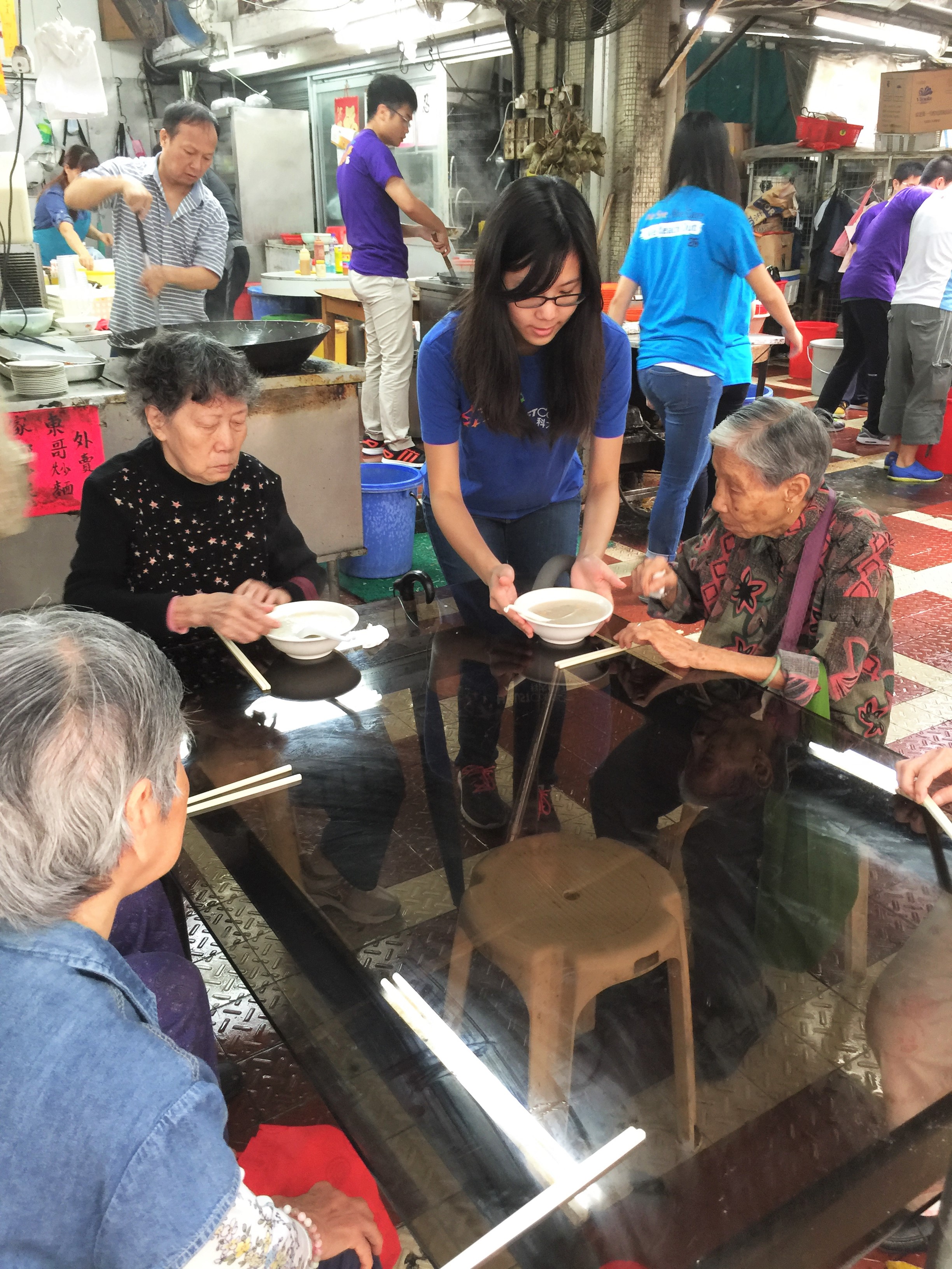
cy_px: 634
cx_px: 476
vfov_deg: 61.7
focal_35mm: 29
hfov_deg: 48.2
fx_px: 1063
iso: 64
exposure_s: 1/17
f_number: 2.2
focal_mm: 4.15
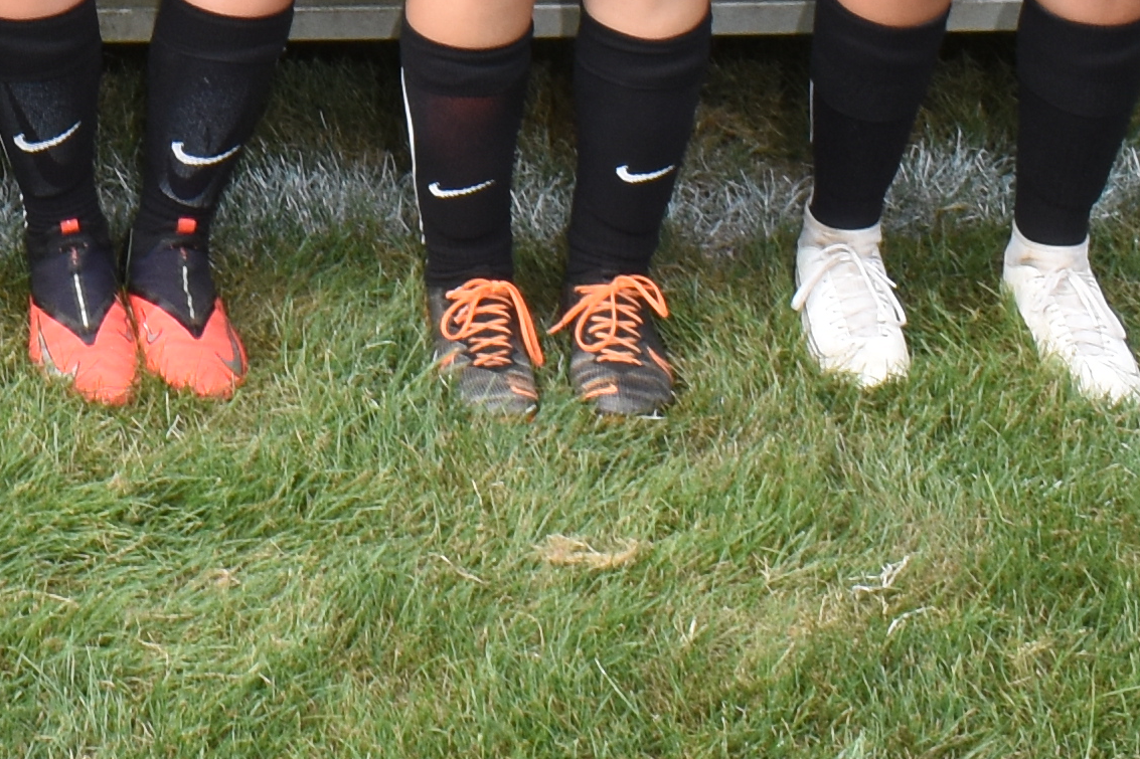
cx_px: -433
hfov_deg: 13.7
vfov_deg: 9.1
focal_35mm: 143
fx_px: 4527
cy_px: -633
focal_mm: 18
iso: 400
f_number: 10
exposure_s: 1/200
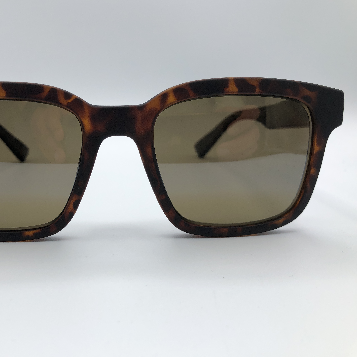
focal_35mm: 34
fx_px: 397
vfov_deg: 48.5
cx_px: 114
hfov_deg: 47.5
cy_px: 177
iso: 25
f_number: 1.8
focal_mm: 4
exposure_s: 1/505
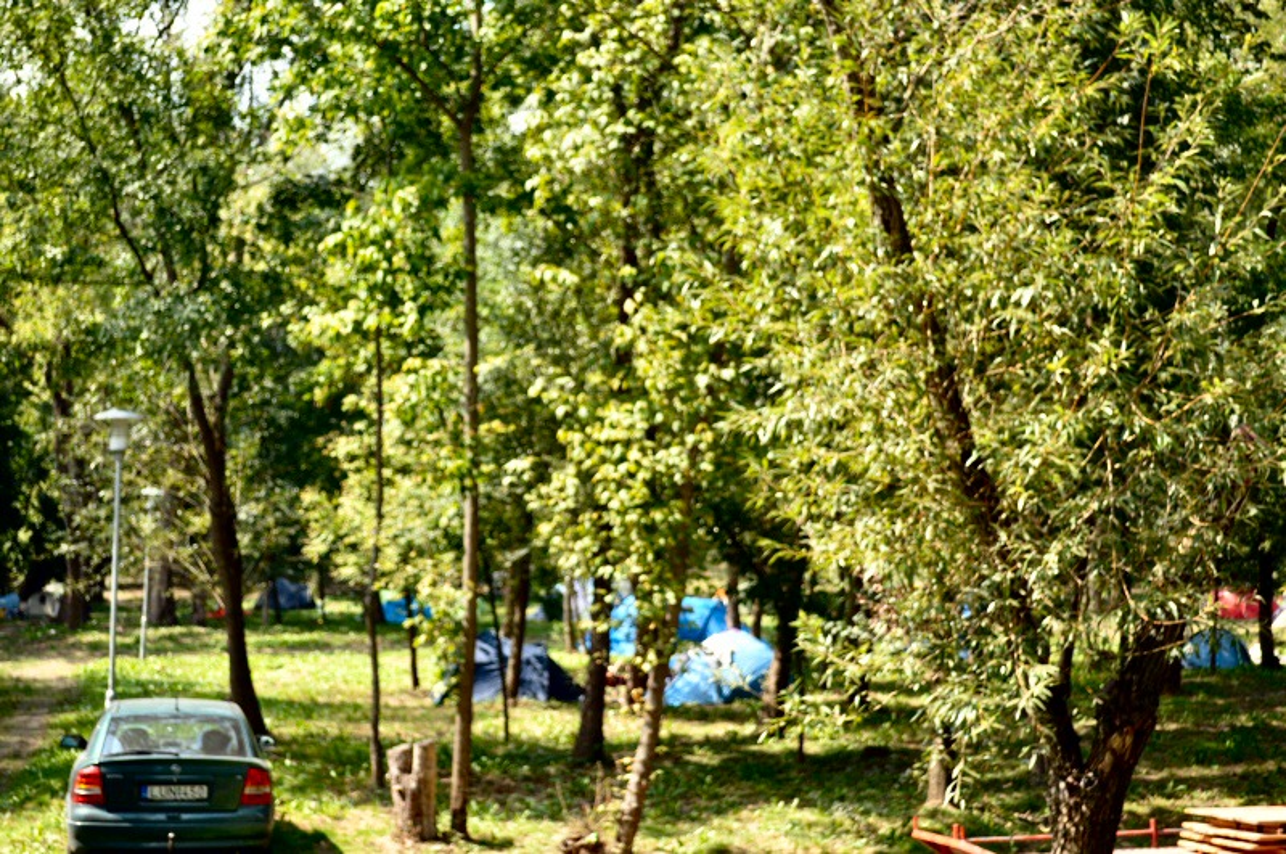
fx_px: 1712
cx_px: 643
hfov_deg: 41.2
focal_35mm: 48
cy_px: 427
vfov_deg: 28.0
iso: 640
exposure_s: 1/500
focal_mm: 32
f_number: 4.8
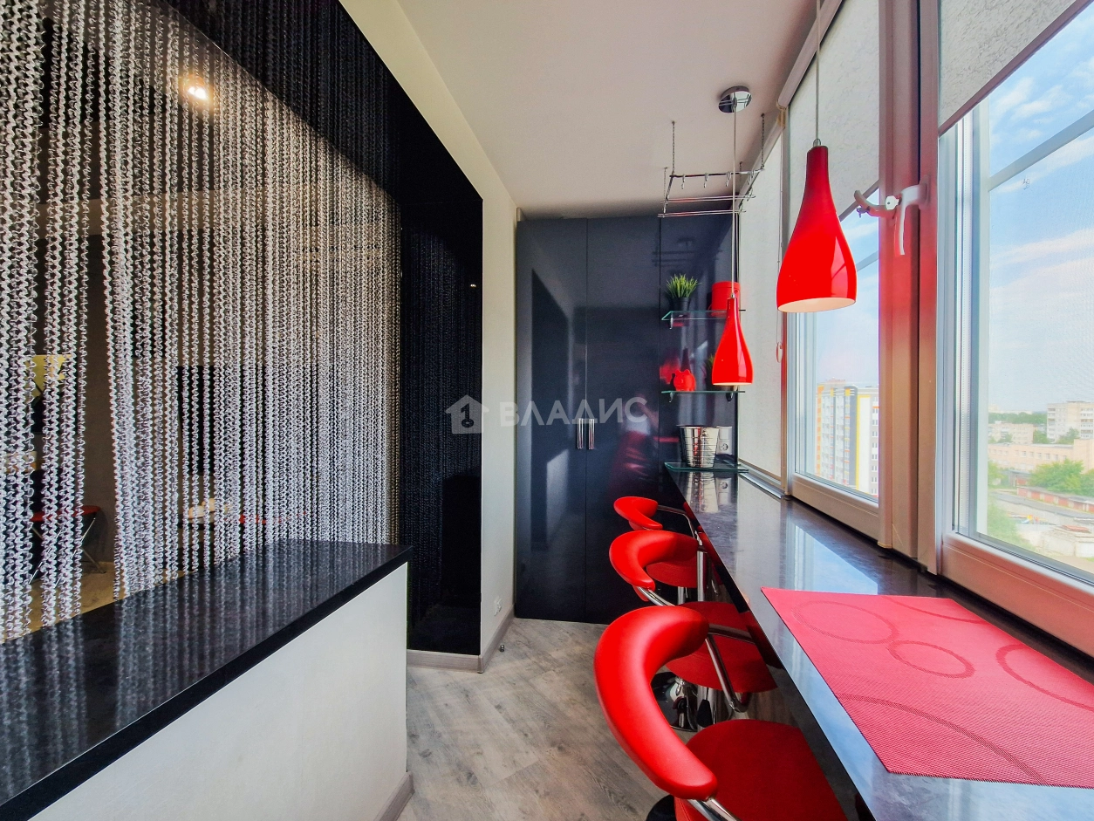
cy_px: 410
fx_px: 411
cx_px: 547
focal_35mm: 13
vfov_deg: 89.9
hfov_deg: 106.2
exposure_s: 1/50
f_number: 2.2
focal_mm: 2.2
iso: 80
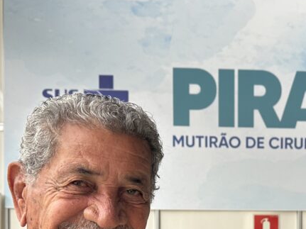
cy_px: 242
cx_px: 239
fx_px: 504
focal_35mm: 57
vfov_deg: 24.2
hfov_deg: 33.0
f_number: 1.78
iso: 80
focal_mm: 6.86
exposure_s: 1/121
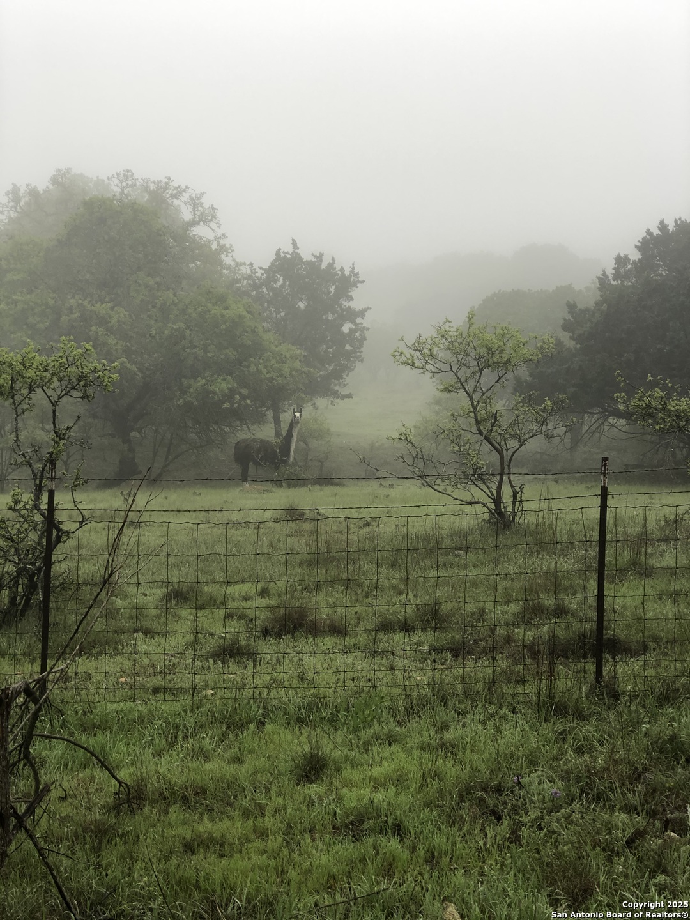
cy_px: 460
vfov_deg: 33.8
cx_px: 345
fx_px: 1515
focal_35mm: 57
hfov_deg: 25.7
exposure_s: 1/120
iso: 64
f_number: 2.8
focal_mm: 6.6
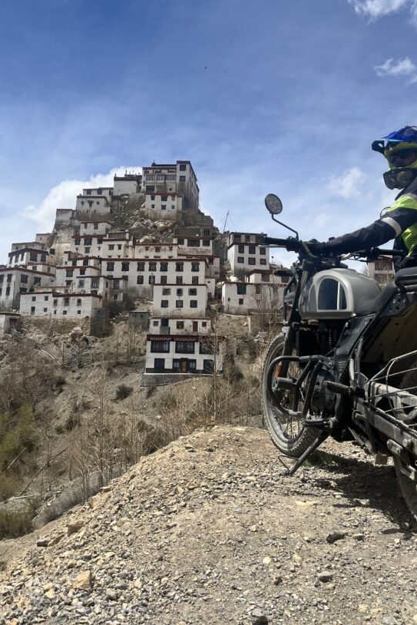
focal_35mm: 34
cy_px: 239
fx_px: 590
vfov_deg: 55.2
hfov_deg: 38.8
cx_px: 179
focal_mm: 5.1
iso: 50
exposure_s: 1/6897
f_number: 1.6
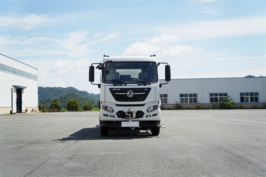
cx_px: 133
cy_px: 88
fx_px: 355
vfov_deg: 28.1
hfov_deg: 41.1
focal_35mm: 48
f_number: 5
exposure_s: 1/1250
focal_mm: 48
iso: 100
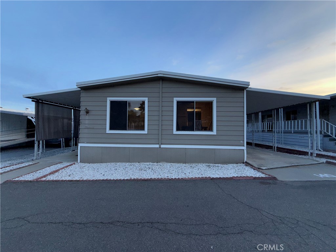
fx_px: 136
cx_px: 168
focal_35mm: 14
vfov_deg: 85.7
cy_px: 126
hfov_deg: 102.1
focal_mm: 2.22
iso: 25
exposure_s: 1/122
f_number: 2.2
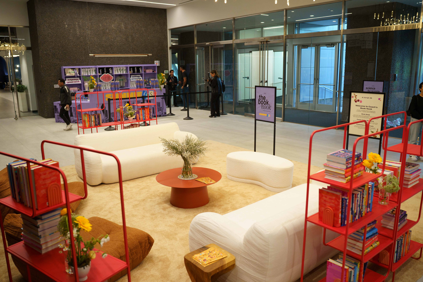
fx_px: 329
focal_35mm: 28
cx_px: 212
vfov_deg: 46.4
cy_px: 141
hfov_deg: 65.5
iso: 1250
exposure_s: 1/250
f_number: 2.8
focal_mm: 28
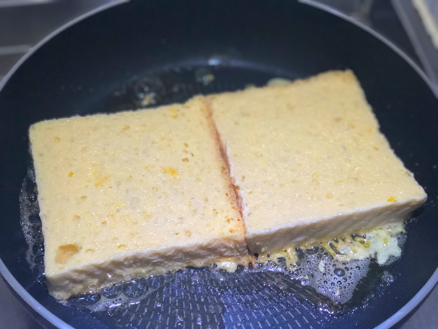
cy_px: 164
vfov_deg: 25.7
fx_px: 721
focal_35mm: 57
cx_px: 219
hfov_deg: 33.8
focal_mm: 6.6
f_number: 2.8
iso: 250
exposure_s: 1/33
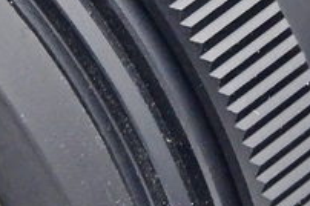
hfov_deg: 2.3
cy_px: -37
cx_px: 115
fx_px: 7677
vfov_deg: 1.5
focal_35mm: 893
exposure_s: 1/125
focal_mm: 80
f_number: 8
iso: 1250
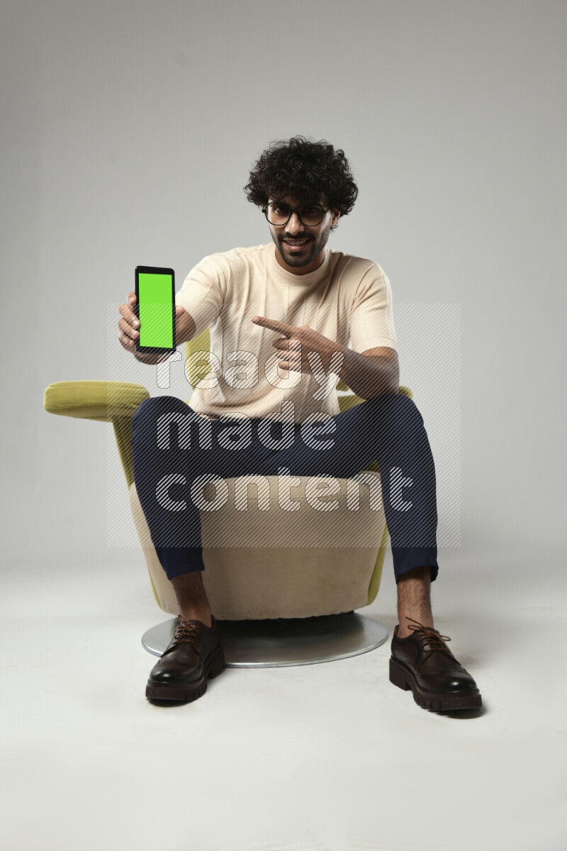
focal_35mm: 40
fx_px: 945
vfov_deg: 48.5
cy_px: 426
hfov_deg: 33.4
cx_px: 284
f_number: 5.6
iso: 400
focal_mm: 40
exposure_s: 1/125
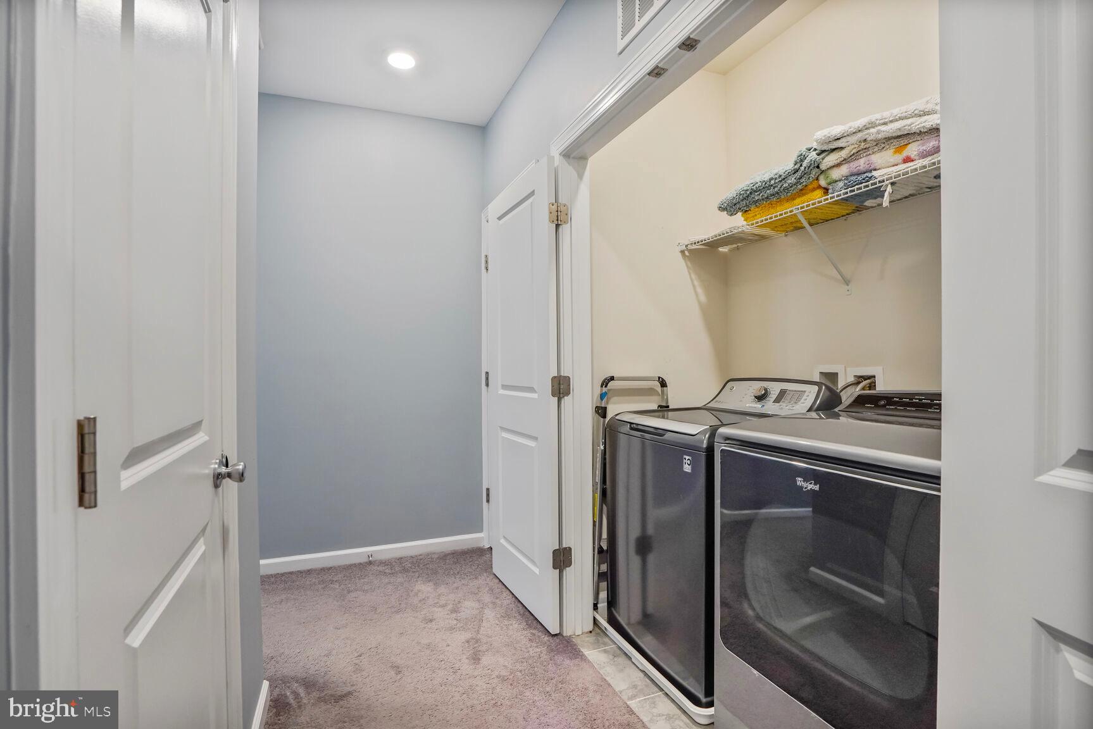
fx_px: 486
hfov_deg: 96.7
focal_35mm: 16
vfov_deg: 73.8
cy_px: 364
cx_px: 546
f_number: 8
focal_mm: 16
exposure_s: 1/15
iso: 800
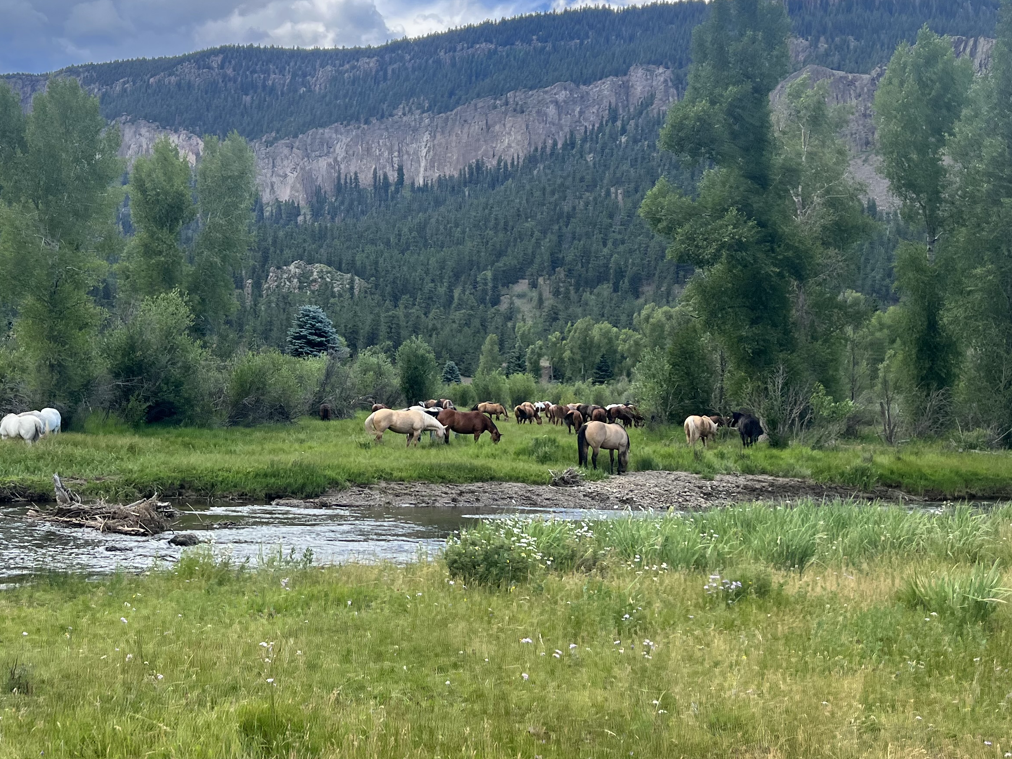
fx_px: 1315
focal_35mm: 45
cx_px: 343
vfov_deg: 32.1
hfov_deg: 41.6
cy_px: 326
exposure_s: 1/1124
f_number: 1.5
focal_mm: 5.7
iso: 50
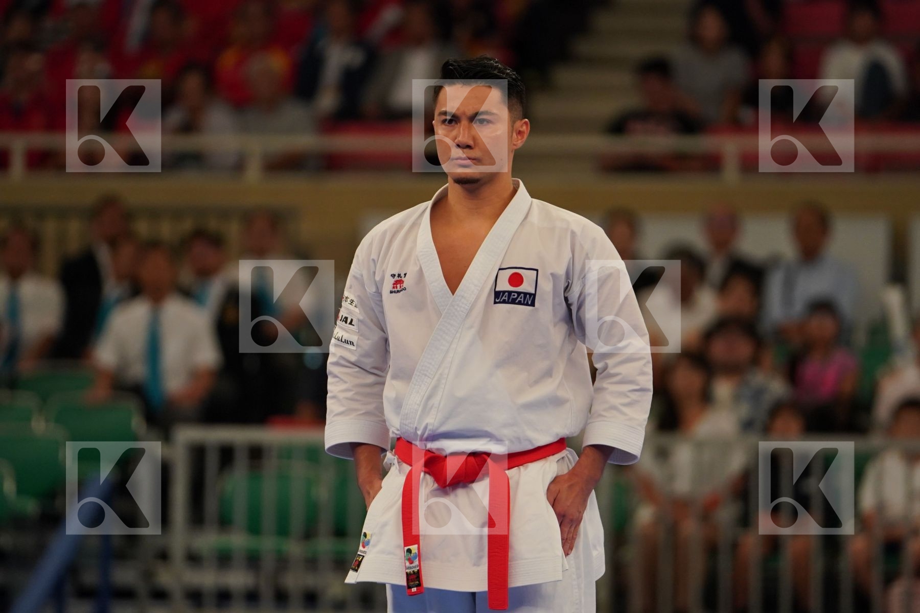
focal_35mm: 300
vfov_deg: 4.6
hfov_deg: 6.9
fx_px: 7666
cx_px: 460
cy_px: 306
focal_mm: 200
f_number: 2.8
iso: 1600
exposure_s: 1/1000
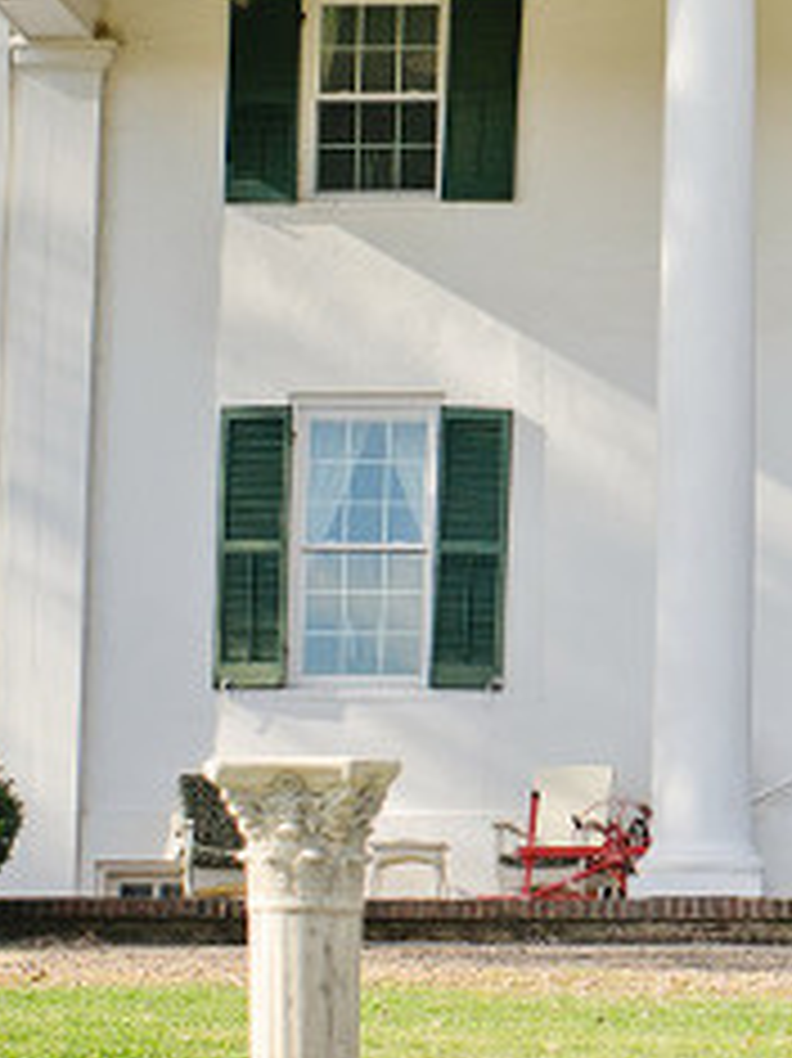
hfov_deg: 8.8
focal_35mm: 165
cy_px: 189
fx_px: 5025
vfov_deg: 12.0
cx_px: 1197
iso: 100
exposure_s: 1/1250
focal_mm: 35
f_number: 5
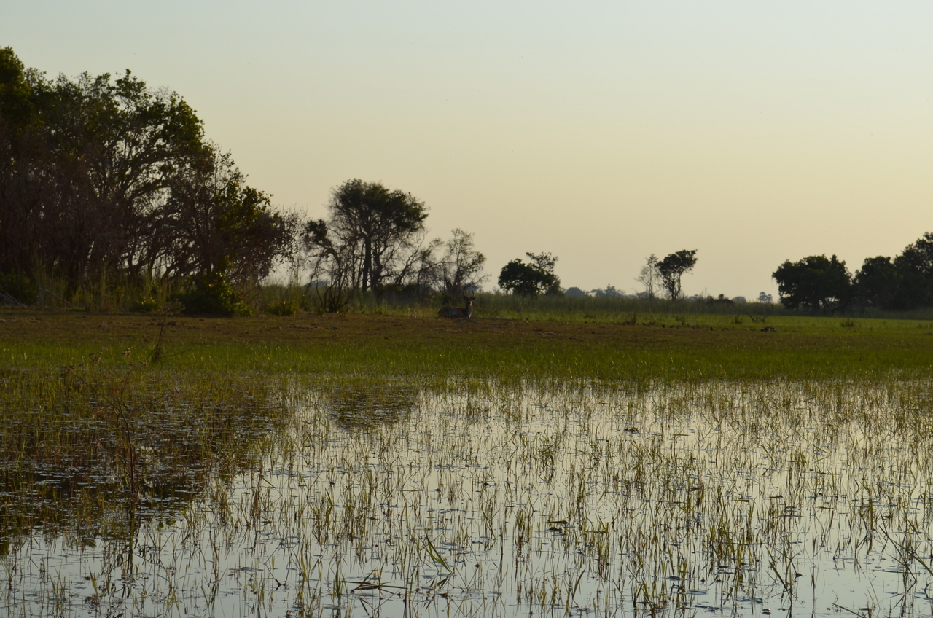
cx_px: 466
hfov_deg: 24.7
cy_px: 309
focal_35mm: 82
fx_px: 2134
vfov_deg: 16.5
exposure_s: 1/250
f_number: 8
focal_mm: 55
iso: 125
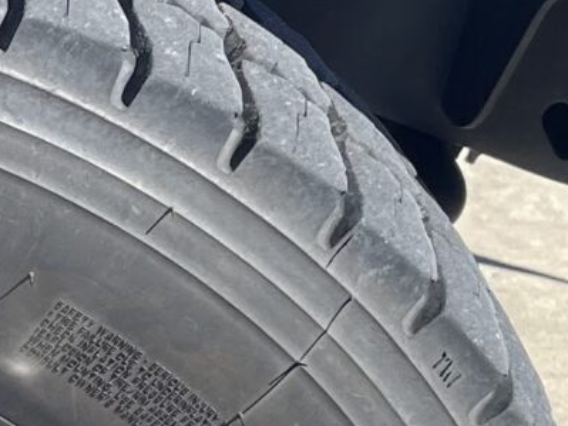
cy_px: 526
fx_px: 2739
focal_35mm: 167
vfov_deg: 8.8
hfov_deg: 11.3
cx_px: -313
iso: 32
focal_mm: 5.1
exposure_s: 1/1493
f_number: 1.6
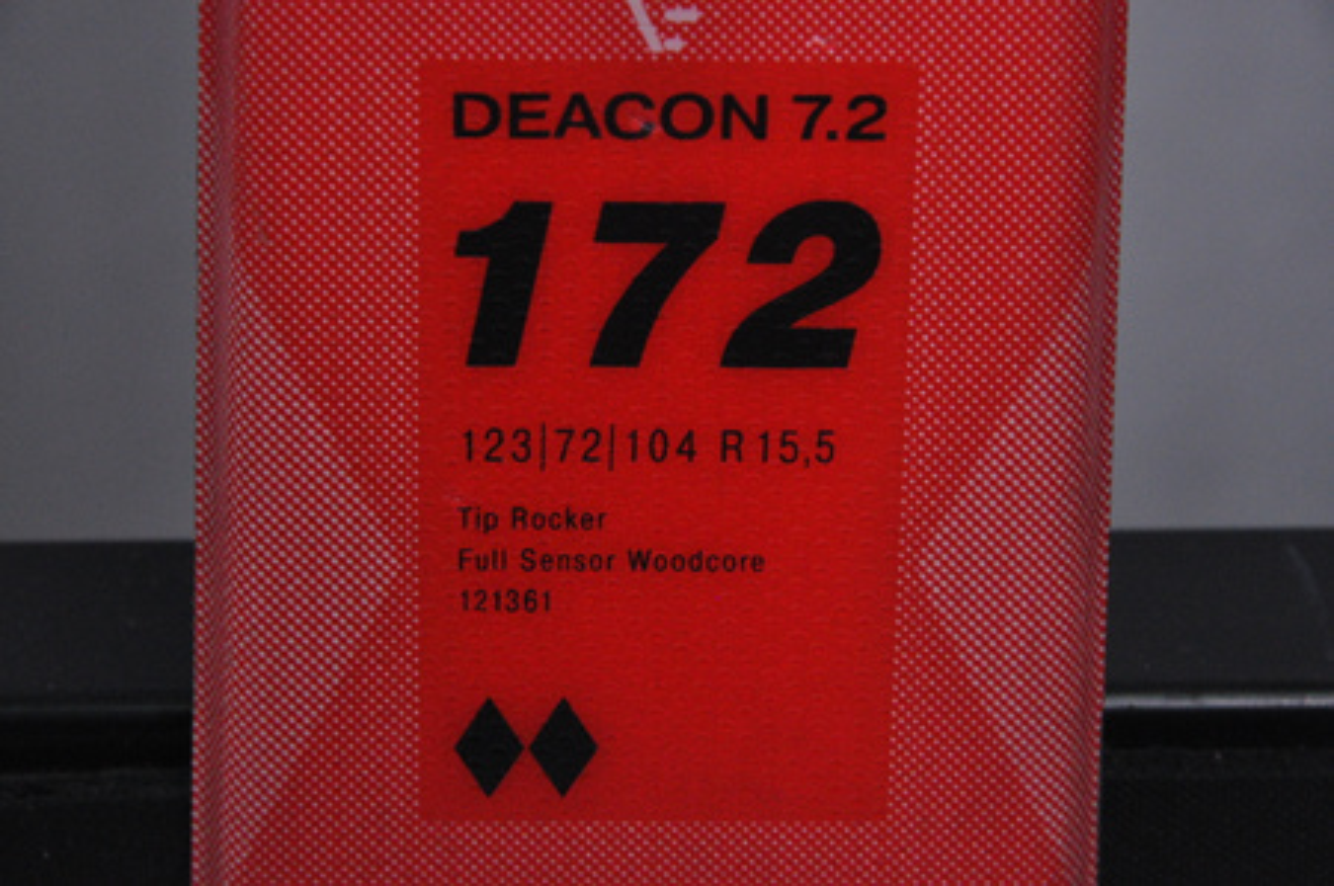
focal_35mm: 158
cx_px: 667
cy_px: 443
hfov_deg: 13.1
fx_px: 5830
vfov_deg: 8.7
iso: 3200
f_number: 9.5
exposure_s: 1/125
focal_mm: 105
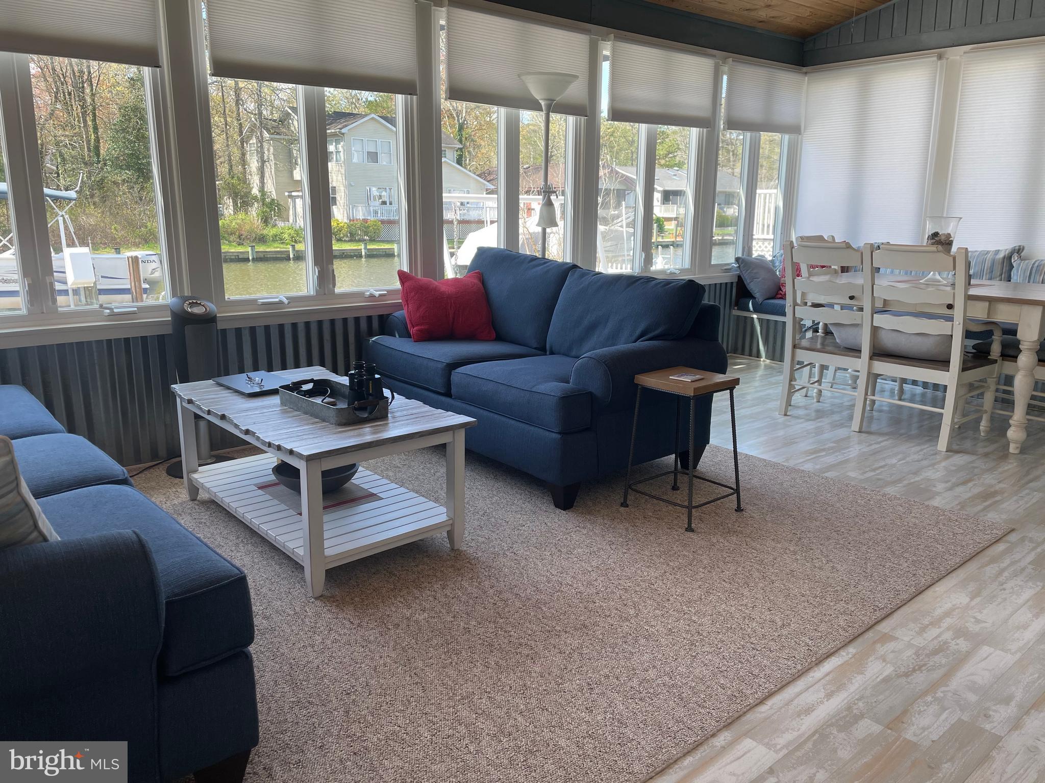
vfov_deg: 53.1
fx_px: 785
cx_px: 522
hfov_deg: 67.3
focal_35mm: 26
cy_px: 392
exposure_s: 1/214
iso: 32
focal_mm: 4.2
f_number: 1.6
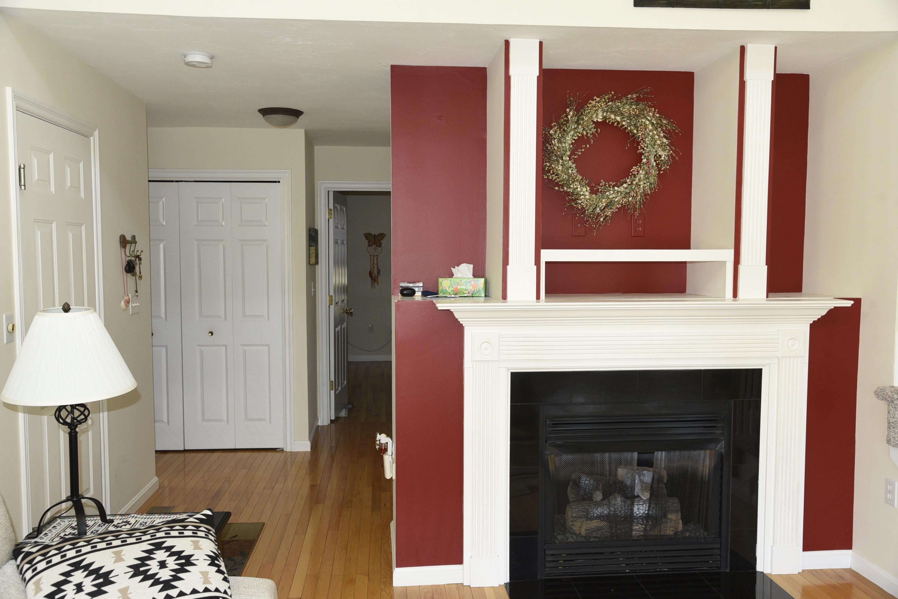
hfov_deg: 60.3
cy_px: 300
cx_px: 449
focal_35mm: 31
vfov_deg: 42.4
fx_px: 774
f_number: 5.6
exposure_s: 1/60
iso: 1000
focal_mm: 31
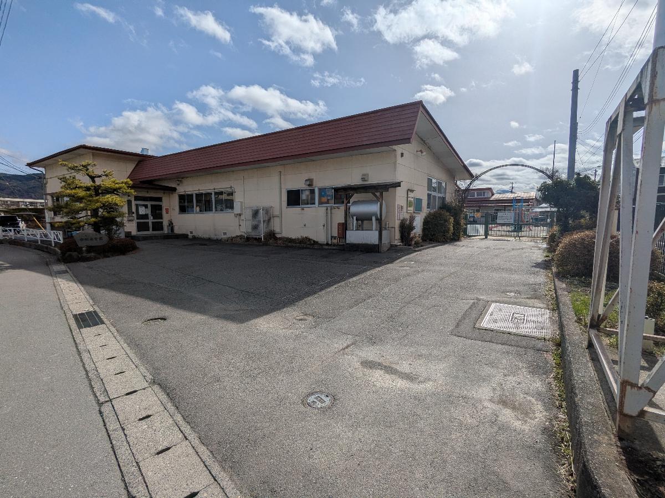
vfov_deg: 78.1
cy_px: 249
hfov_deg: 94.5
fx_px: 307
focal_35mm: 16
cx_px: 332
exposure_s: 1/5464
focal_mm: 2.35
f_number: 2.2
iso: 35
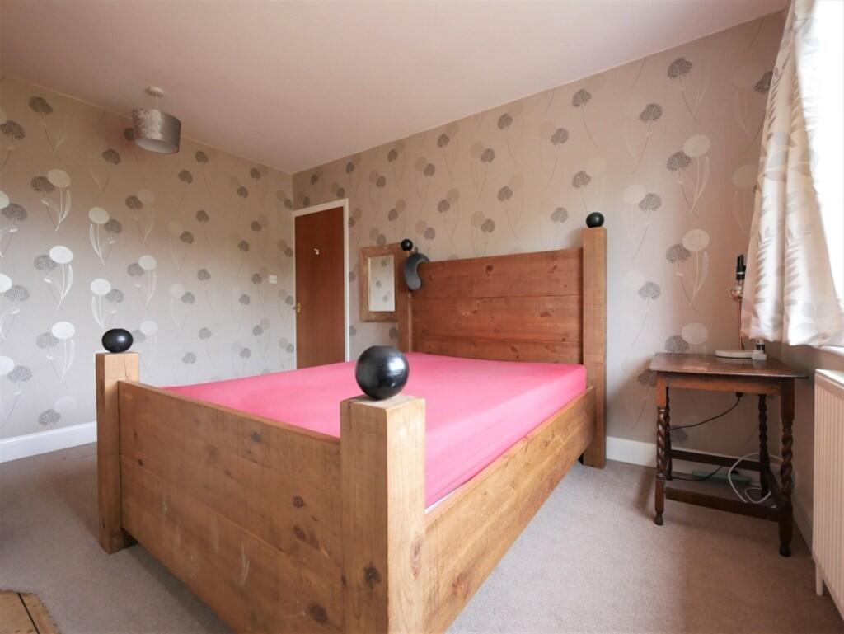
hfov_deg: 94.5
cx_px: 422
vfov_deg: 78.2
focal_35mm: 16
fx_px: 390
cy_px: 317
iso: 800
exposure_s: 1/60
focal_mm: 8
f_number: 4
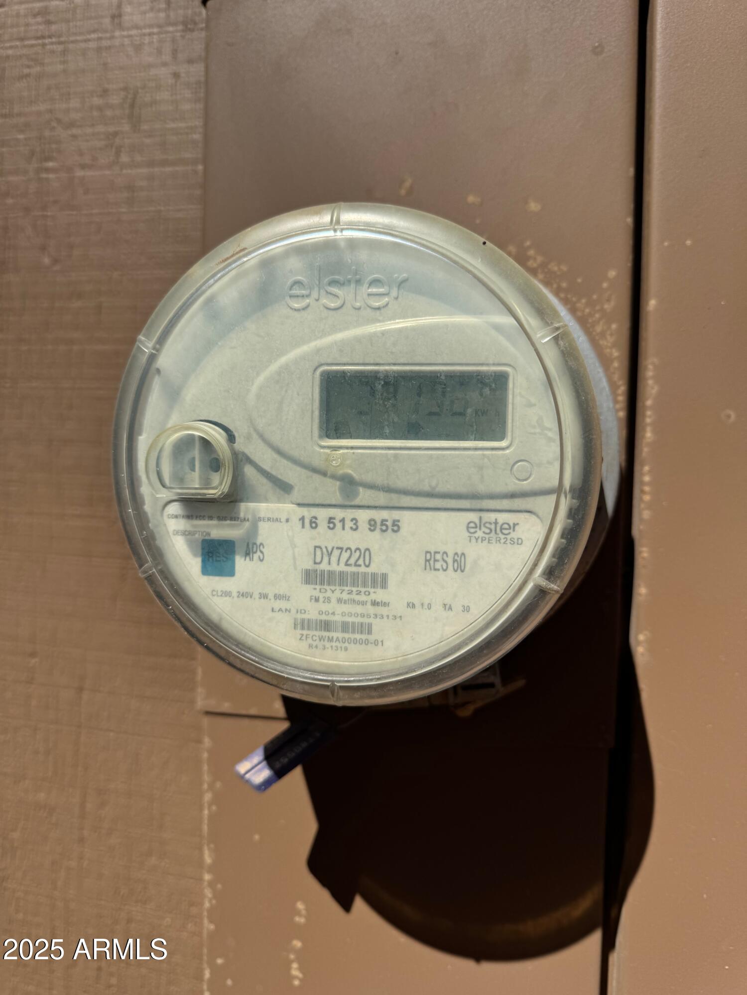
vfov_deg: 71.6
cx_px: 374
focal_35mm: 24
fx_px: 691
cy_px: 498
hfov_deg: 56.8
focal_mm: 6.76
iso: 80
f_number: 1.78
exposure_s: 1/7937
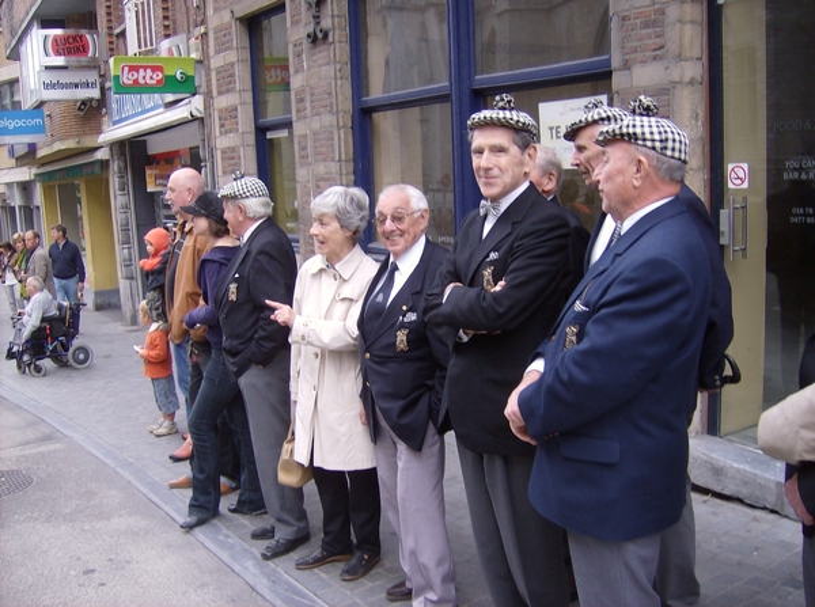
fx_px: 846
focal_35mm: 36
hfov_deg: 51.5
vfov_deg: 39.5
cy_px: 304
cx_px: 408
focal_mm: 6
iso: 100
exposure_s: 1/187
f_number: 2.8
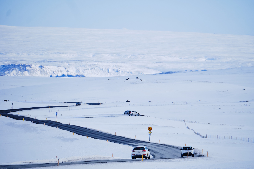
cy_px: 84
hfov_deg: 4.7
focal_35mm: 436
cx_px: 127
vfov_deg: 3.2
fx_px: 3076
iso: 200
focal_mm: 290.6
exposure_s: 1/2000
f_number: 5.2
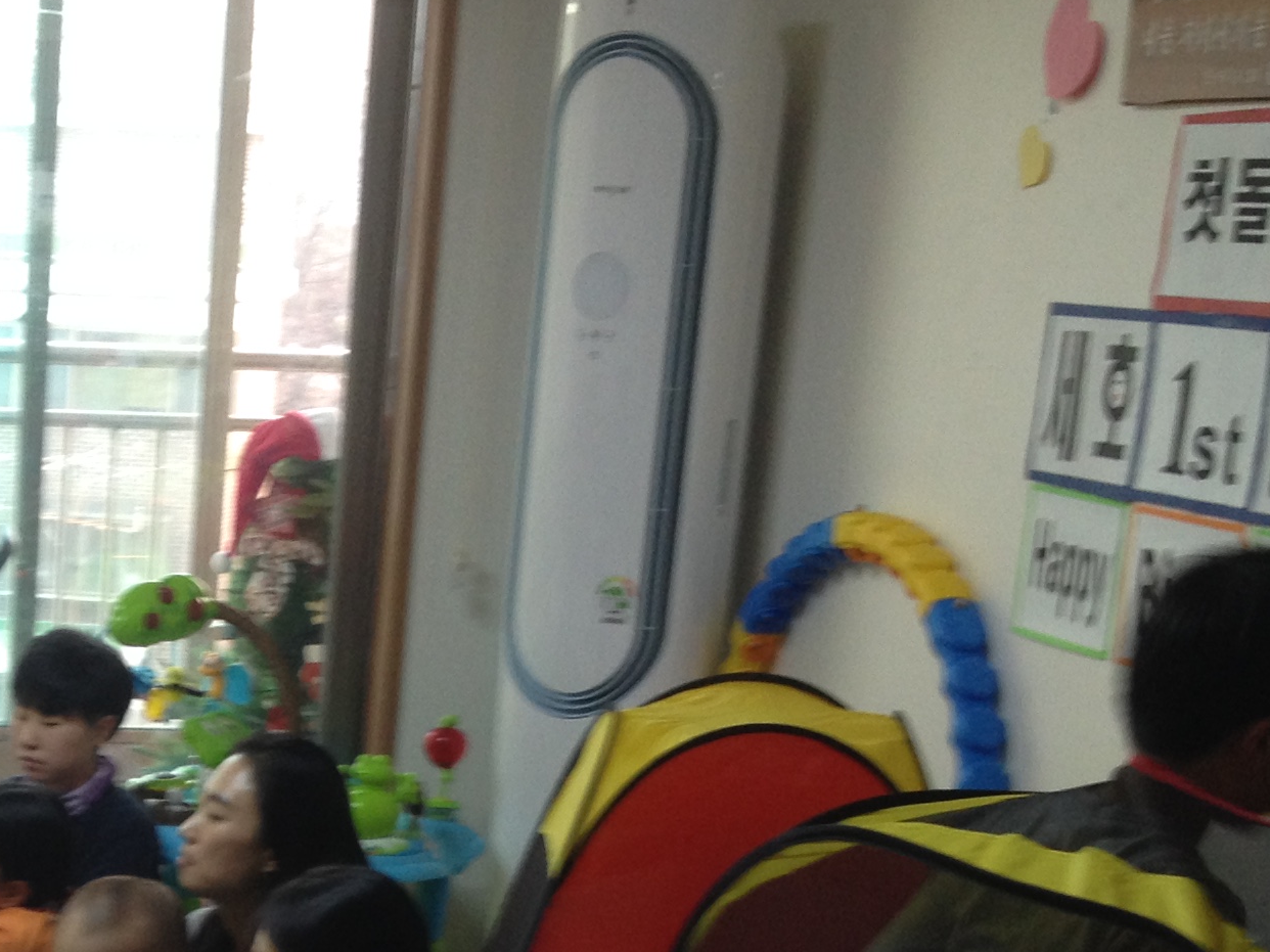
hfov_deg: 20.6
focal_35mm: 92
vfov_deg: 15.5
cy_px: 1148
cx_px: -21
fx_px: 3375
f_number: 2.4
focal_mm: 4.28
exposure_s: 1/20
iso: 64
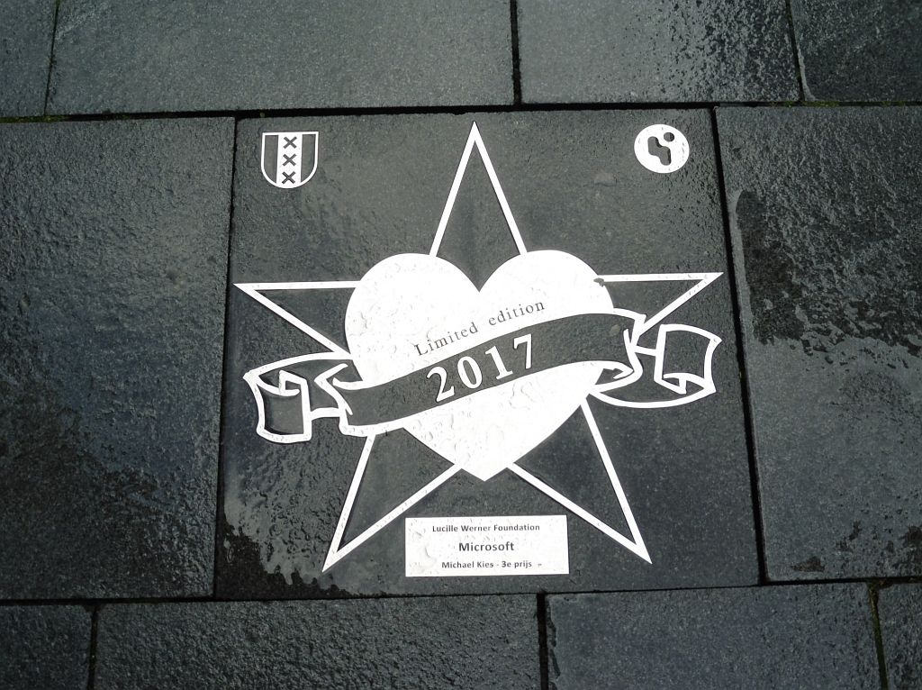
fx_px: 1171
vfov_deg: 32.8
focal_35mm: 44
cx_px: 461
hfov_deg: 43.0
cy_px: 345
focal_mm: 7.9
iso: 100
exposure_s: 1/125
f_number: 4.5
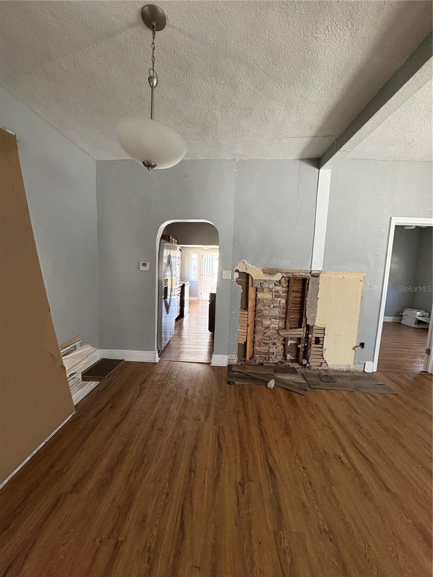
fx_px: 233
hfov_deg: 85.7
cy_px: 288
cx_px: 216
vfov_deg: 102.1
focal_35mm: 14
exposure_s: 1/60
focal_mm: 2.22
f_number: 2.2
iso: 400
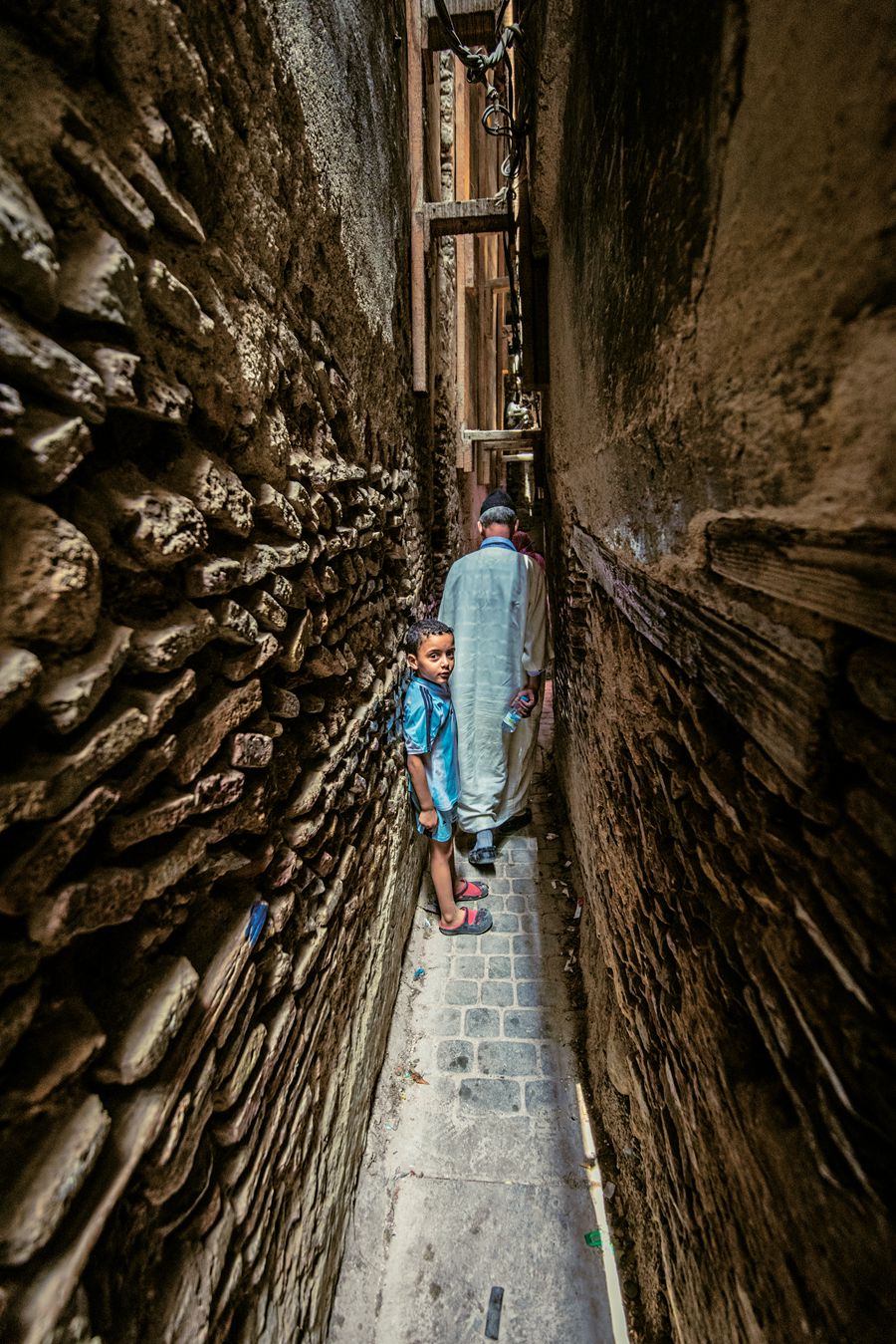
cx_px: 448
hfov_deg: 73.8
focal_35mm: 16
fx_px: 597
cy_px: 672
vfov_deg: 96.7
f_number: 4
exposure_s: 1/160
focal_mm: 16
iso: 2000
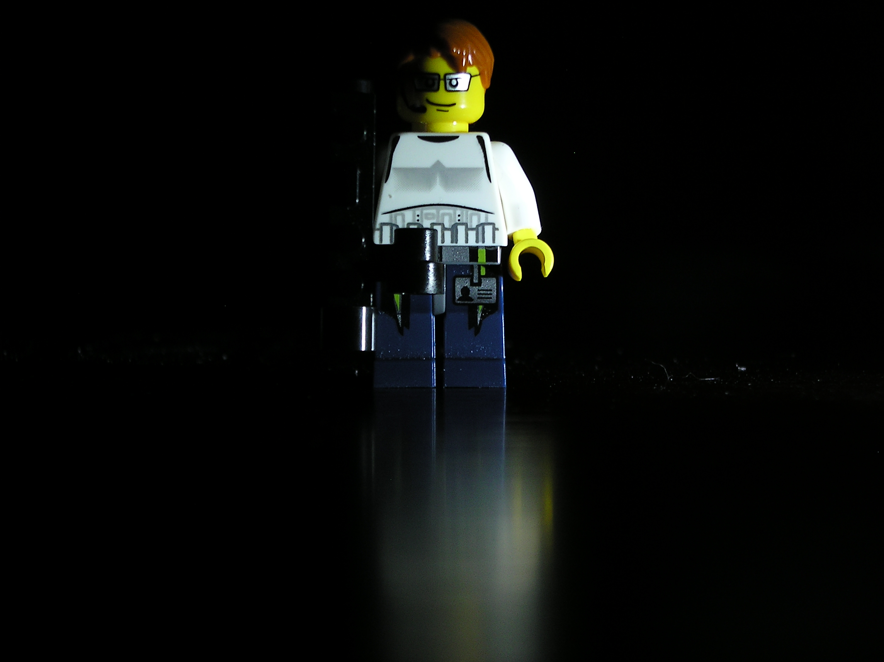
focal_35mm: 98
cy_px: 331
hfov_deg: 20.0
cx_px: 442
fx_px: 2501
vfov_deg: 15.1
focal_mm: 20.4
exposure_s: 1/37
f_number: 3.8
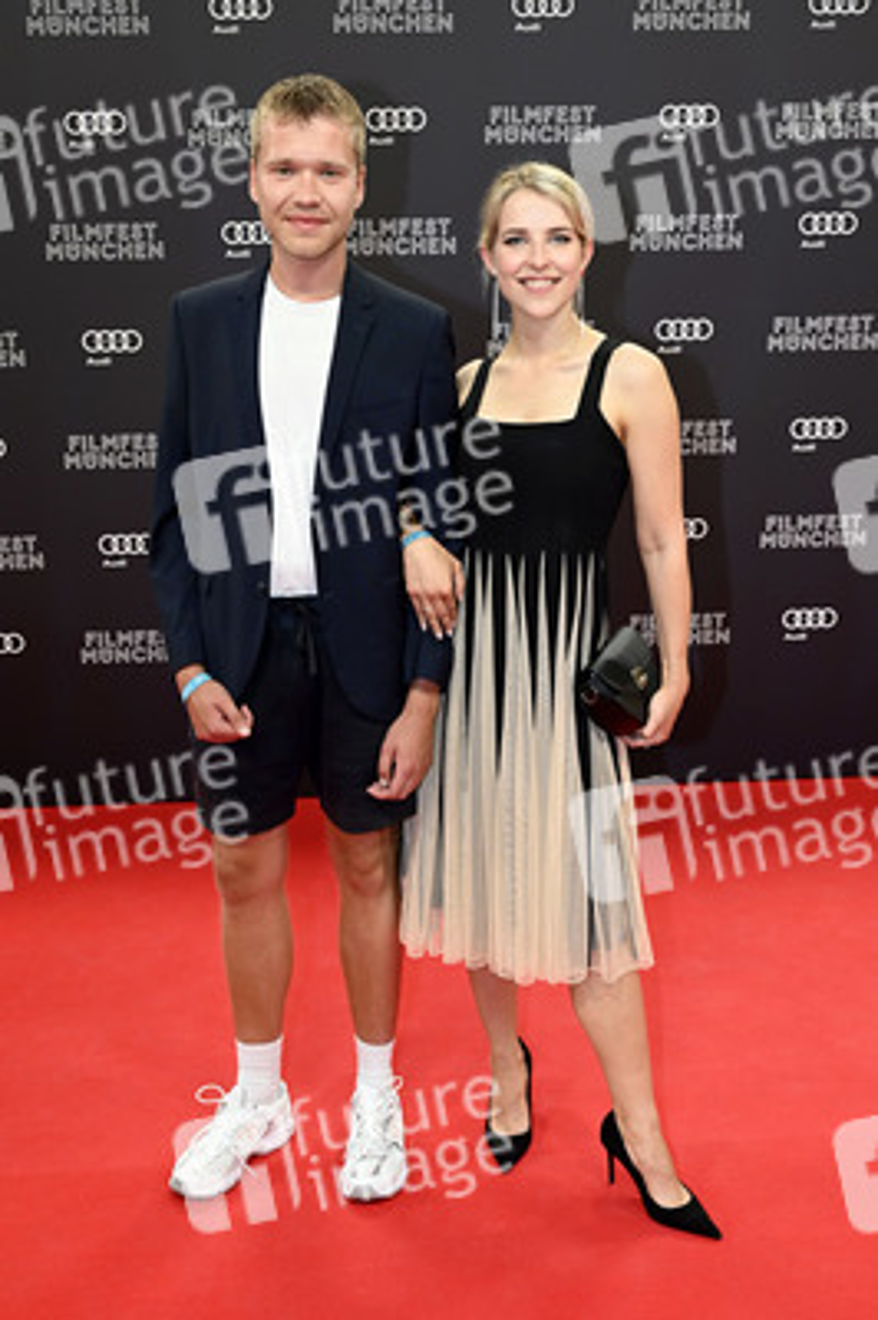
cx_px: 439
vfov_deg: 49.6
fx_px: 1429
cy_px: 660
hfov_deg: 34.2
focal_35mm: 39
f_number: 6.3
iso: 800
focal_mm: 39
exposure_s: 1/125
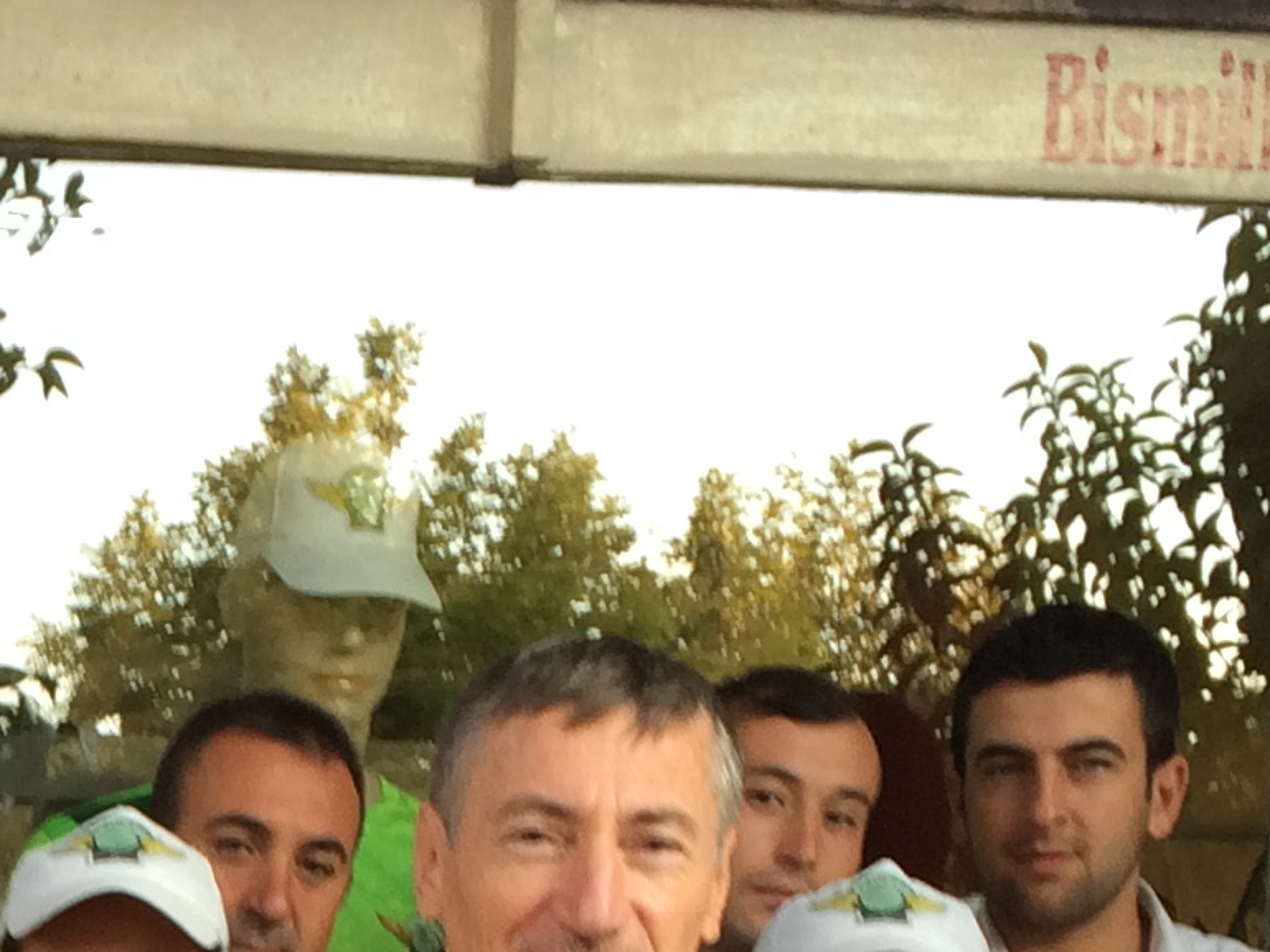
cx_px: -358
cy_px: 1878
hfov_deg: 15.3
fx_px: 4511
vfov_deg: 11.0
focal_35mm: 123
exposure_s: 1/50
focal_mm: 4.15
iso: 32
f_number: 2.2
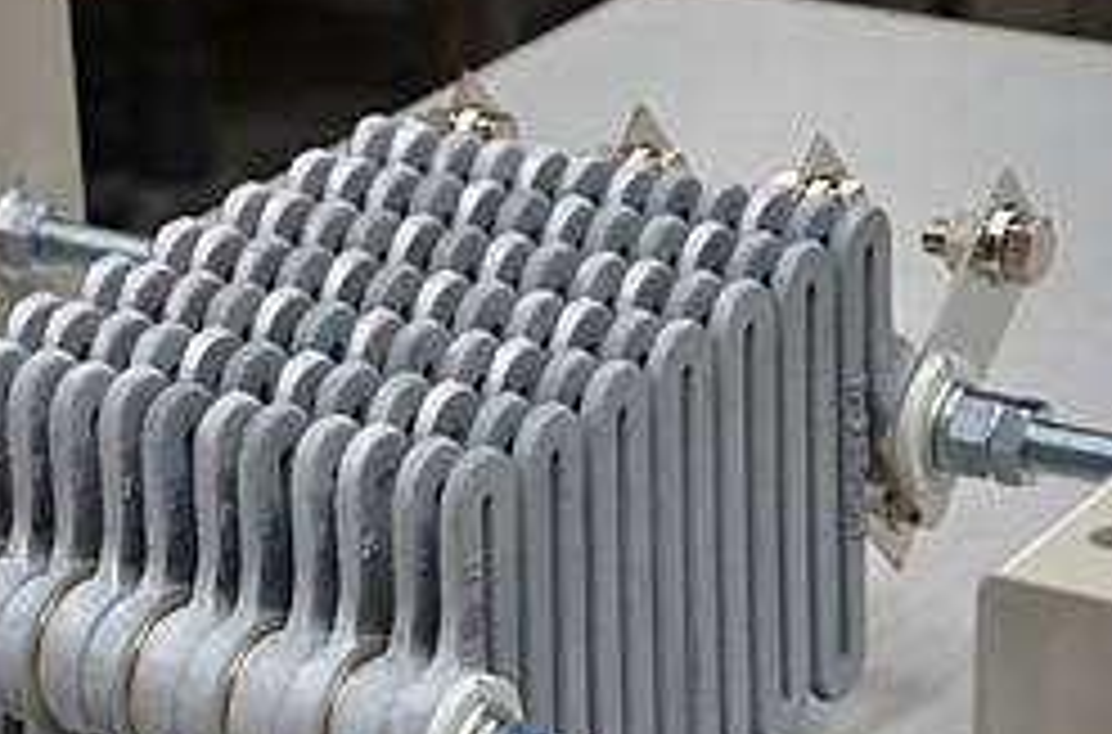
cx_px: 293
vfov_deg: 9.3
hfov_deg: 14.1
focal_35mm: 146
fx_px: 4495
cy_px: 534
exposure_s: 1/60
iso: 400
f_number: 4.5
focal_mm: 48
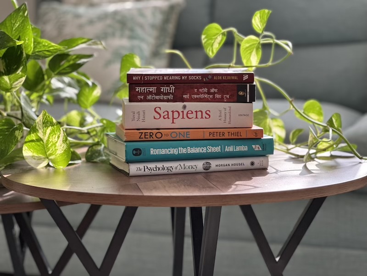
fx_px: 816
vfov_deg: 19.1
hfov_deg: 25.3
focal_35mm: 77
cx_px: 184
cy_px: 138
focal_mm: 9
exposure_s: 1/121
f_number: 2.8
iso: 200
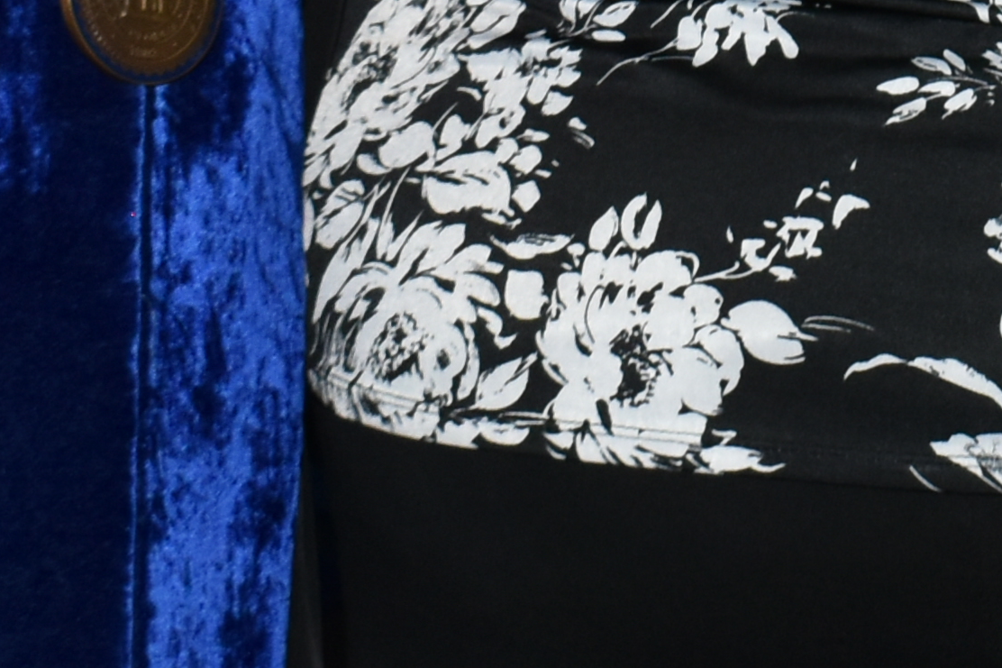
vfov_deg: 5.7
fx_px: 6531
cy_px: -686
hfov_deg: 8.7
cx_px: 1185
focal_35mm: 235
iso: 500
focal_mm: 29
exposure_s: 1/200
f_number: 6.3
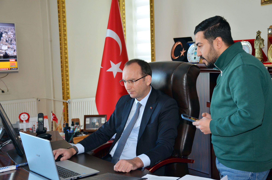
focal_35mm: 57
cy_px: 90
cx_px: 136
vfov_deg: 23.7
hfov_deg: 35.1
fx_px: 430
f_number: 4.2
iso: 800
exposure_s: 1/60
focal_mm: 38
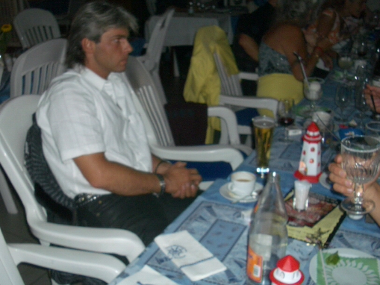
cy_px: 151
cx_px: 164
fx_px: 483
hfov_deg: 42.8
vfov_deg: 32.9
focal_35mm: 44
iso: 100
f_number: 2.6
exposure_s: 1/60
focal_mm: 5.8
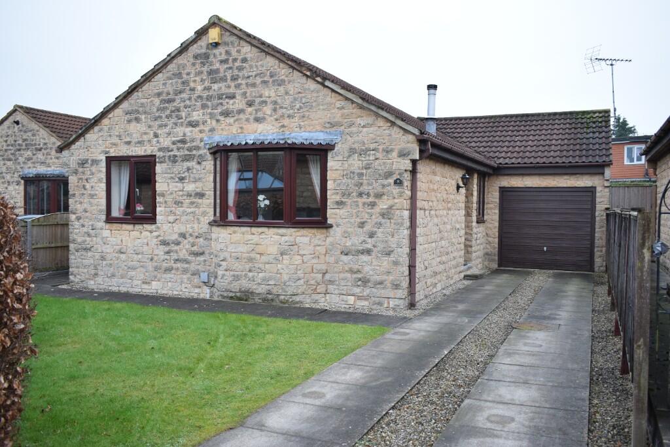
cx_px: 335
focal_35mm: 32
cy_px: 224
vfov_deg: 41.7
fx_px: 586
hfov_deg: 59.5
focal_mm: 21
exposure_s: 1/100
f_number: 5
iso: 800
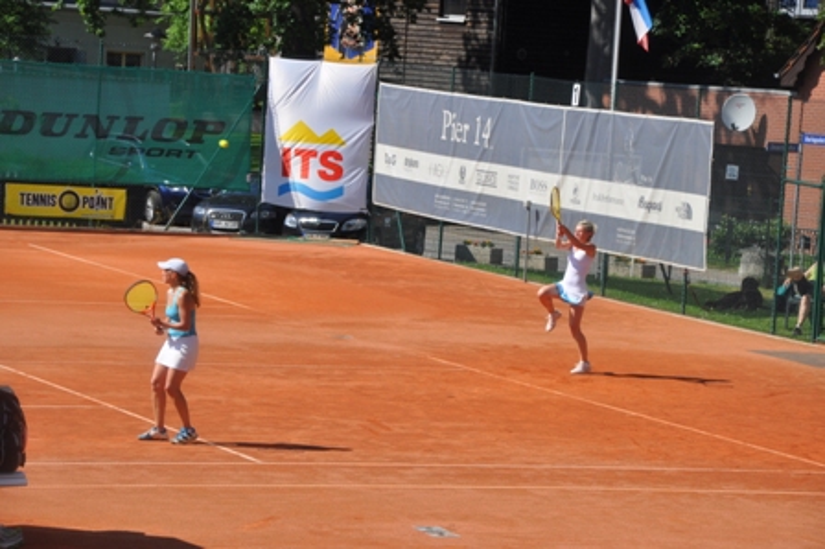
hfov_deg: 13.0
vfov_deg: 8.7
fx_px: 3607
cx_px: 412
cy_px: 274
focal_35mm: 158
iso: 200
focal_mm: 105
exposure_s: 1/400
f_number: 10
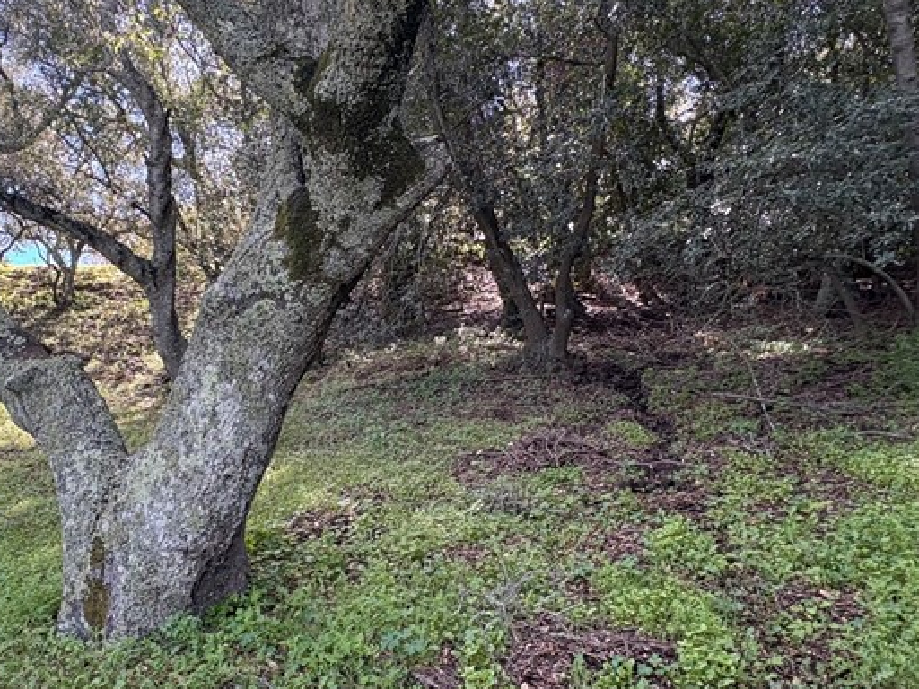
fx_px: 743
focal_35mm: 28
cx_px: 321
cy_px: 397
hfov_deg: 62.2
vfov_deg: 49.6
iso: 80
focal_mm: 2.22
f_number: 2.2
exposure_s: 1/131
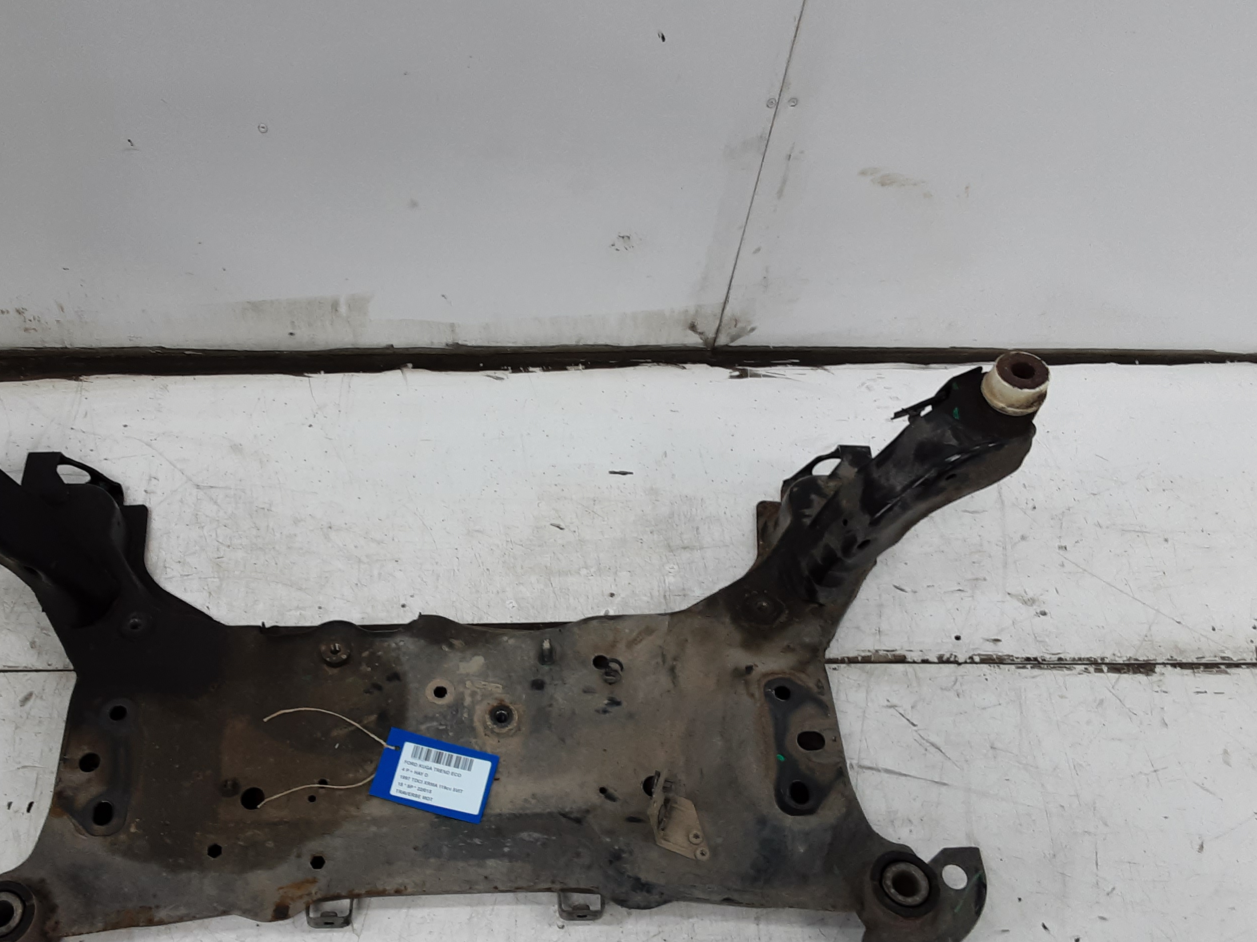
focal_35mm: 35
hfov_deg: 52.0
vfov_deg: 40.6
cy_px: 553
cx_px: 458
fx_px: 1271
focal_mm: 2.91
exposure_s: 1/50
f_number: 1.9
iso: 50
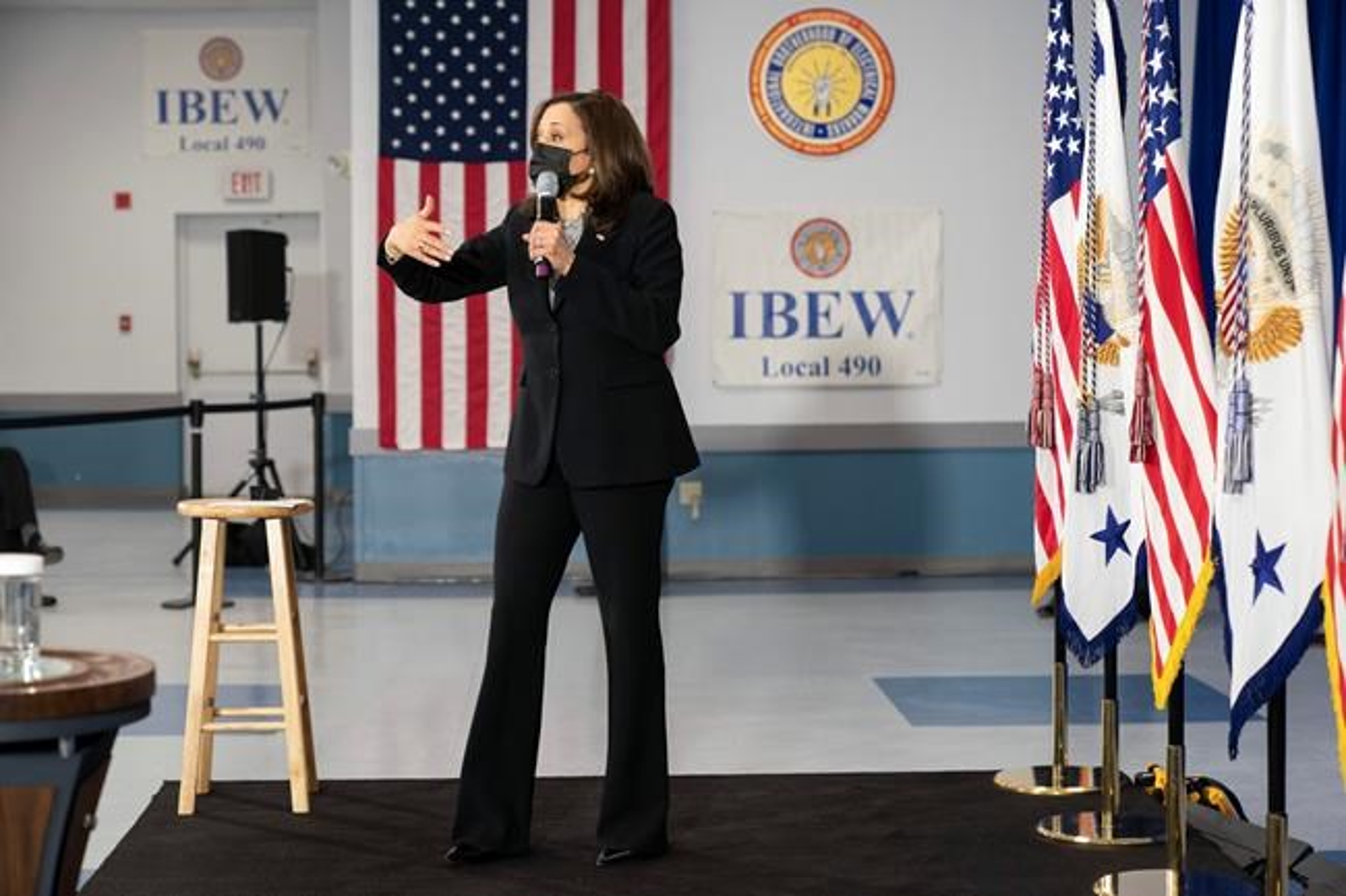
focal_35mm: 70
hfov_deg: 28.9
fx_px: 2616
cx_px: 673
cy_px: 448
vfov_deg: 19.4
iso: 2500
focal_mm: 70
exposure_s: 1/400
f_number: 3.5
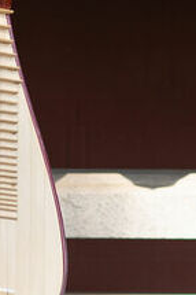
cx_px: 114
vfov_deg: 3.3
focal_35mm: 623
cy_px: -193
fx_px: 5096
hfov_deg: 2.2
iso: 200
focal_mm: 85
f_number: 2
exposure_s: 1/800
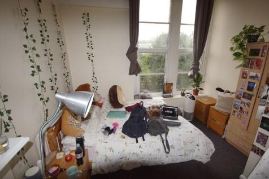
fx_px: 112
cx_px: 134
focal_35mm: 15
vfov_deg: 77.3
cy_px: 90
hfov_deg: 100.4
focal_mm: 10
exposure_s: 1/160
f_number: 4
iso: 400
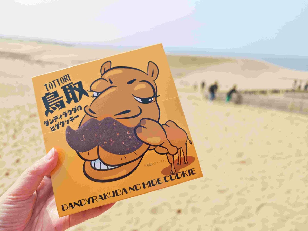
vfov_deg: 58.9
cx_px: 154
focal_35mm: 23
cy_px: 116
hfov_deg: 73.9
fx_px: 205
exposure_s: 1/1576
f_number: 2
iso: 50
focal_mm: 8.72
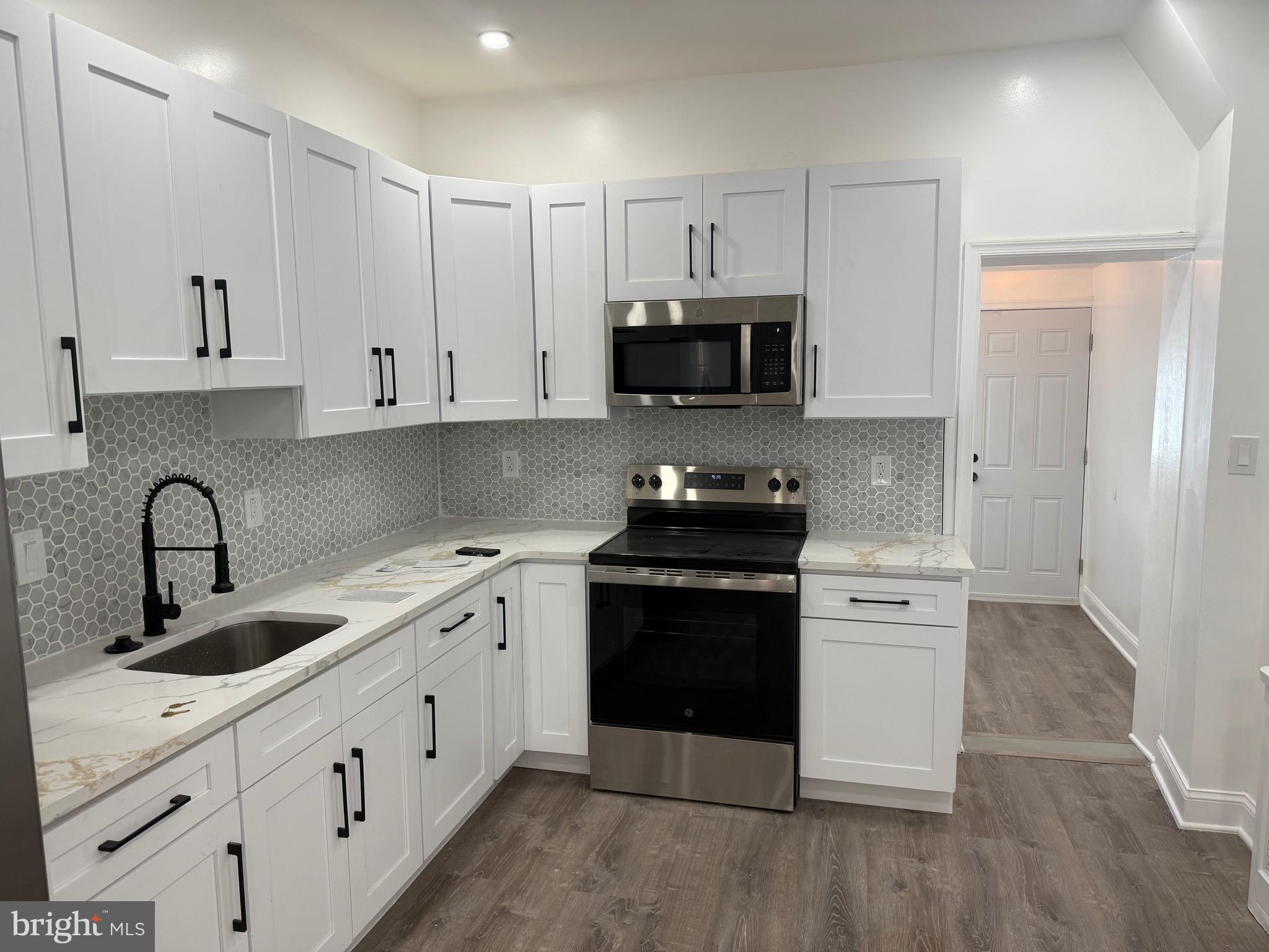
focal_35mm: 24
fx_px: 880
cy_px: 476
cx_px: 634
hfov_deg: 71.6
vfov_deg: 56.8
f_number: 1.78
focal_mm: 6.76
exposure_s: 1/121
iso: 125
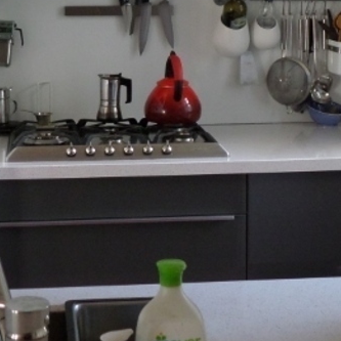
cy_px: 52
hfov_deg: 19.9
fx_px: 970
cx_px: 161
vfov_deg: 19.7
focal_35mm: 87
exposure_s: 1/20
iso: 200
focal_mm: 5.8
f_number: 3.5
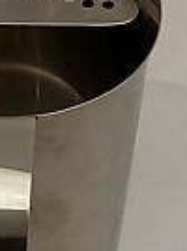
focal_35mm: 130
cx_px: -22
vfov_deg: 15.2
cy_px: 174
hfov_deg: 11.2
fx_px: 939
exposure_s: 1/60
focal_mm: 3
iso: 160
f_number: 1.8
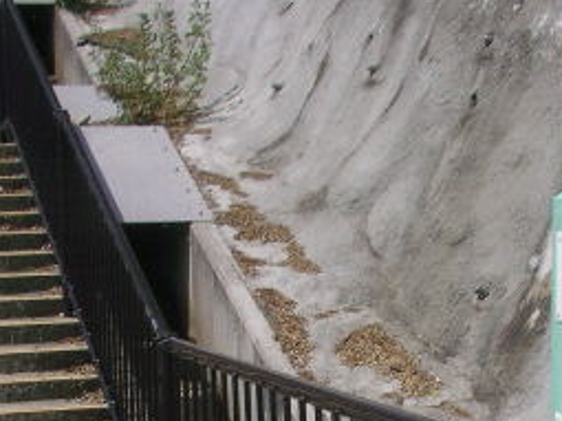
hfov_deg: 21.1
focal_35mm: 93
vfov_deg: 15.6
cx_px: 335
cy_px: 423
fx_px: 1509
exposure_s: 1/500
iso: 50
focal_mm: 5.7
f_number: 2.8
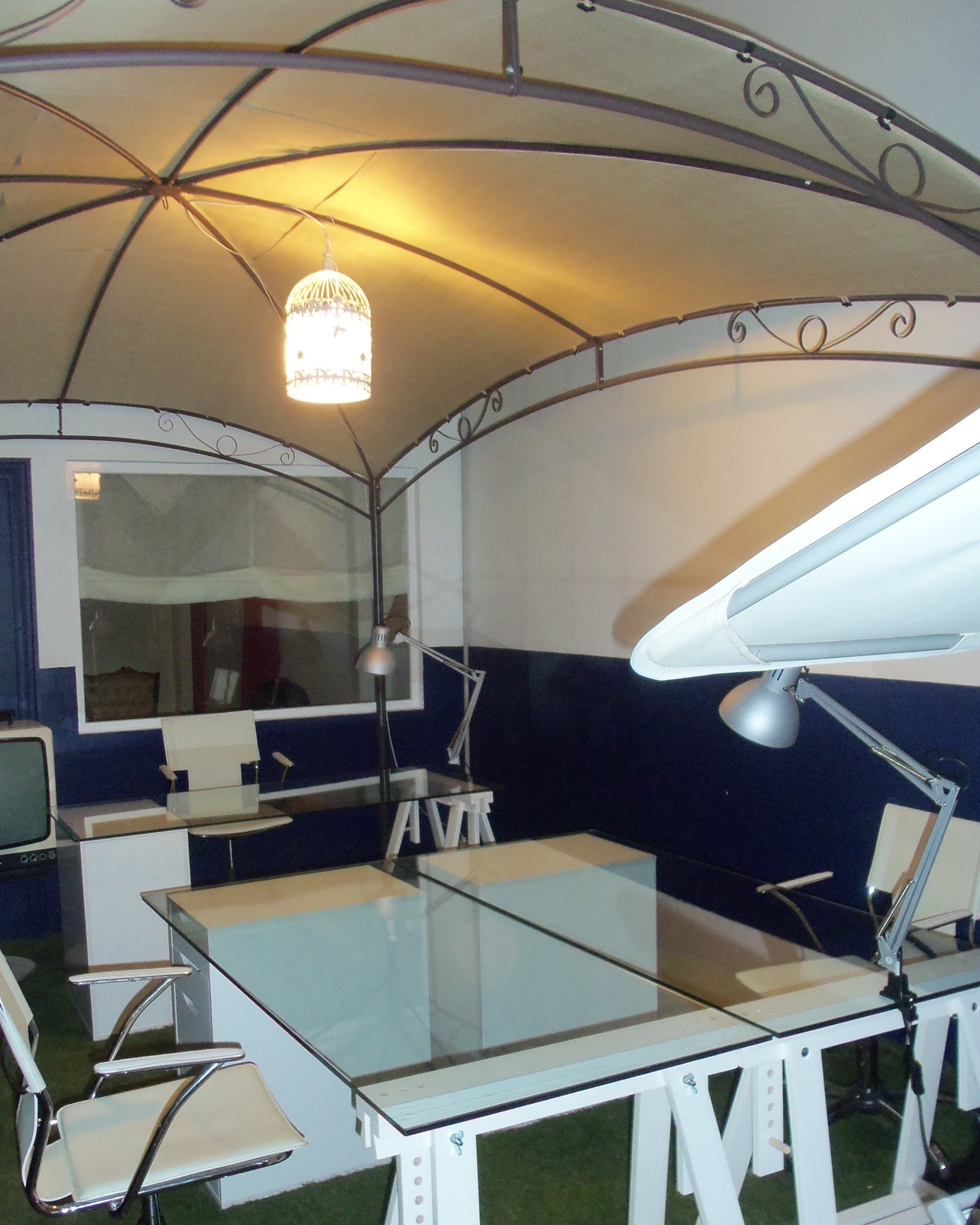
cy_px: 671
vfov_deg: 54.1
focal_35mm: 33
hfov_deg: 44.5
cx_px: 452
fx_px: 1196
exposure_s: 1/30
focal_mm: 5.2
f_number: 3.4
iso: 200
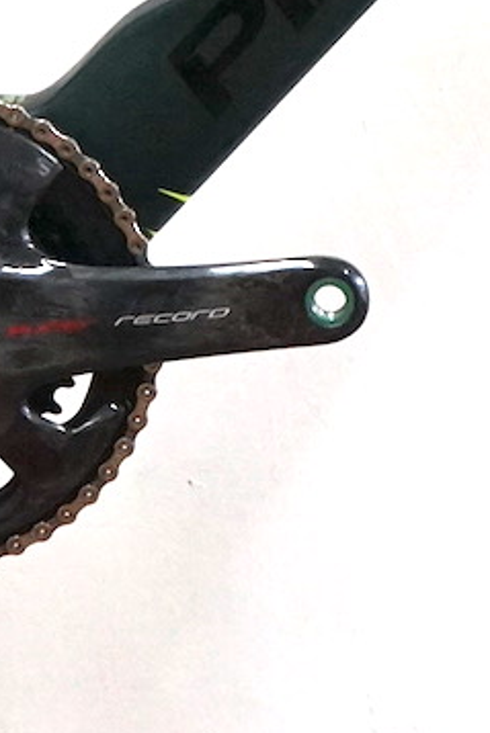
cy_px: -334
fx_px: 7526
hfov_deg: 3.7
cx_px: 174
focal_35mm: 369
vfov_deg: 5.5
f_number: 5.6
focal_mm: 63
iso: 2000
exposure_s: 1/160
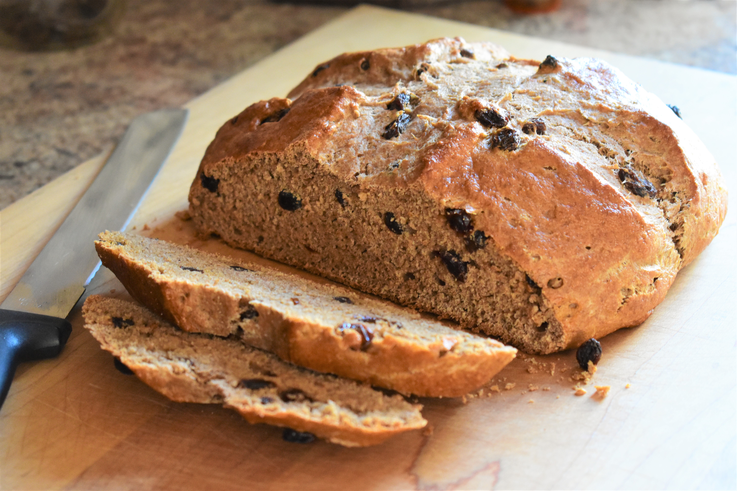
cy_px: 246
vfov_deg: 16.6
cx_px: 368
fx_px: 1689
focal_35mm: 82
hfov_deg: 24.6
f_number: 5.6
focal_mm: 55
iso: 2200
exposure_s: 1/60
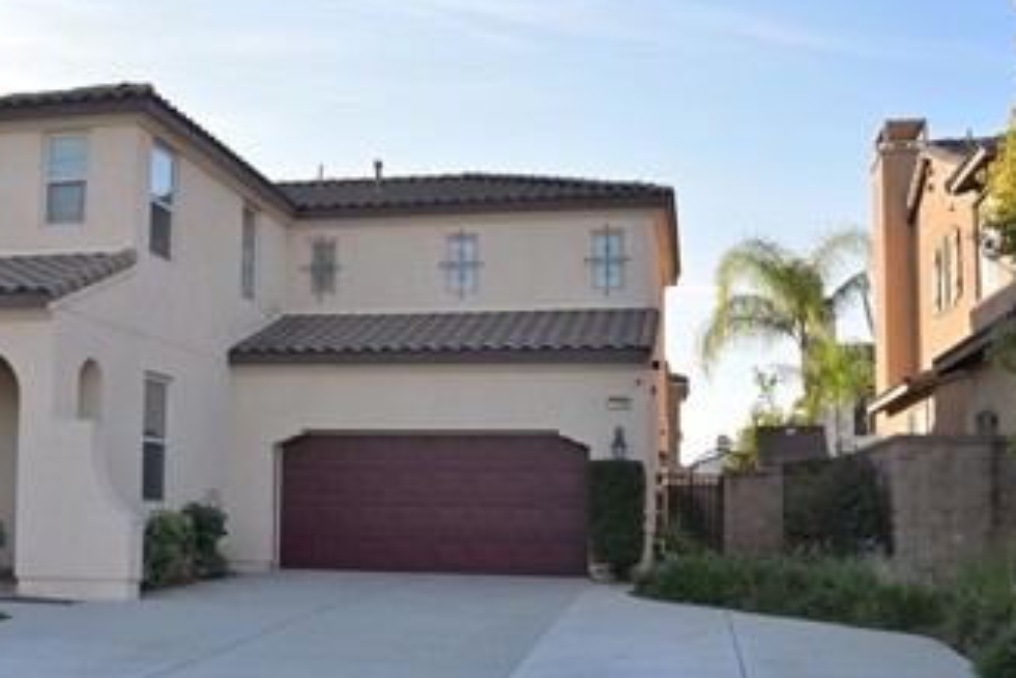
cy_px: 401
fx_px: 1326
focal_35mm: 47
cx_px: 311
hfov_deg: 41.2
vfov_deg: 28.6
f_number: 3.2
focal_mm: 24
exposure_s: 1/5000
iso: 800
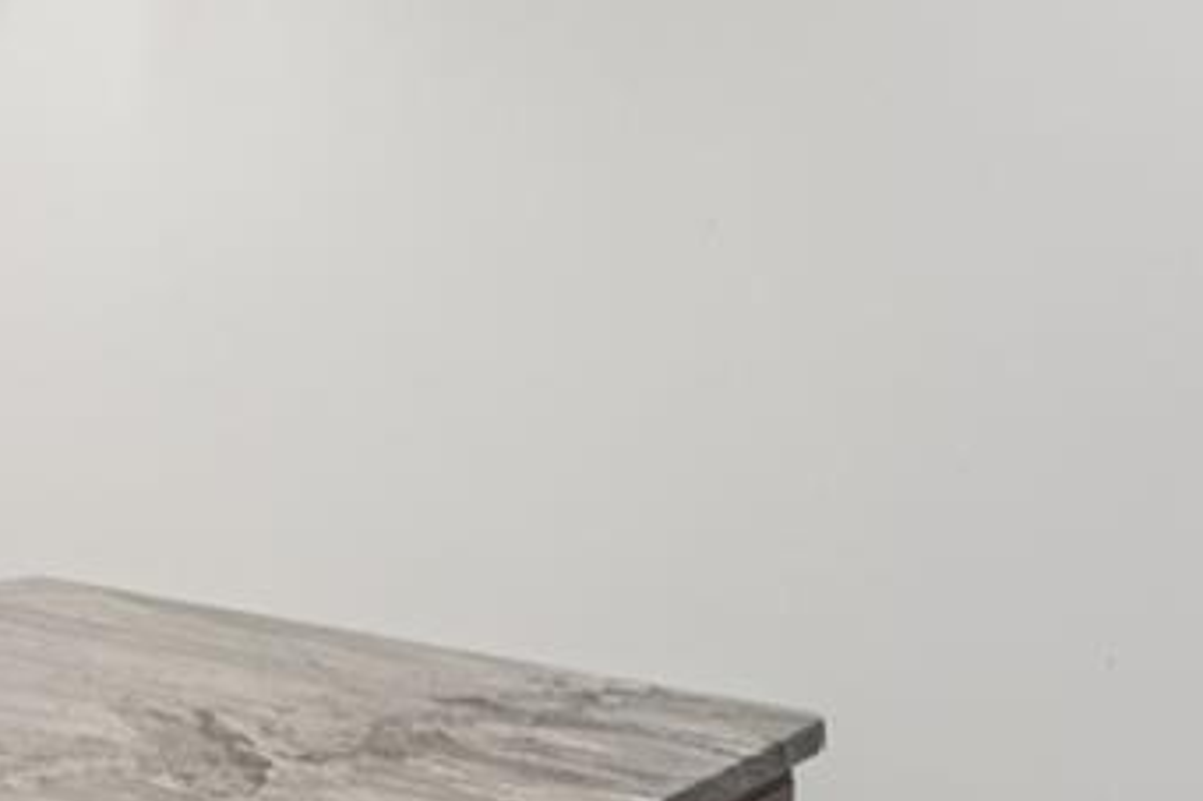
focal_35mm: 48
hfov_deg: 31.8
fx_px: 1603
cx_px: -349
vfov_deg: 28.0
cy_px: 348
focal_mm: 16
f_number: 5.6
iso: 400
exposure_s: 1/10
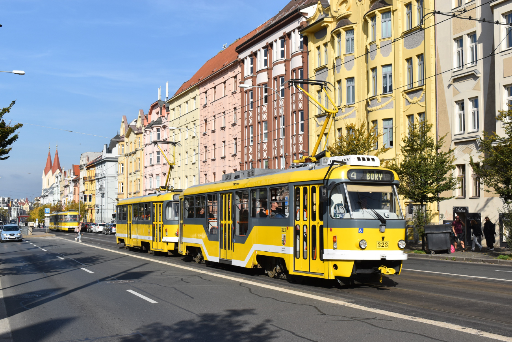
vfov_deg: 29.0
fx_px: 661
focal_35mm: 46
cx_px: 256
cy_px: 171
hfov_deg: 42.3
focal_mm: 31
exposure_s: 1/500
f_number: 10
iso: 200
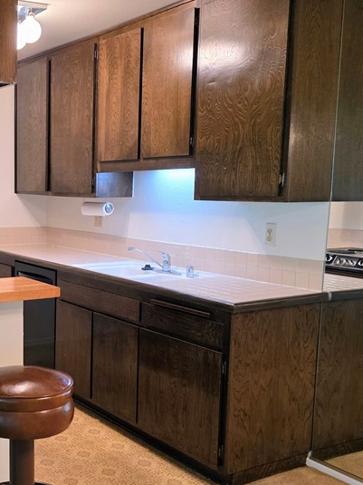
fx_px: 615
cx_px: 18
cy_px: 266
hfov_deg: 31.0
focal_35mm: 44
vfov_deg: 42.9
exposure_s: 1/120
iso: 250
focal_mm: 6.3
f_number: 1.7
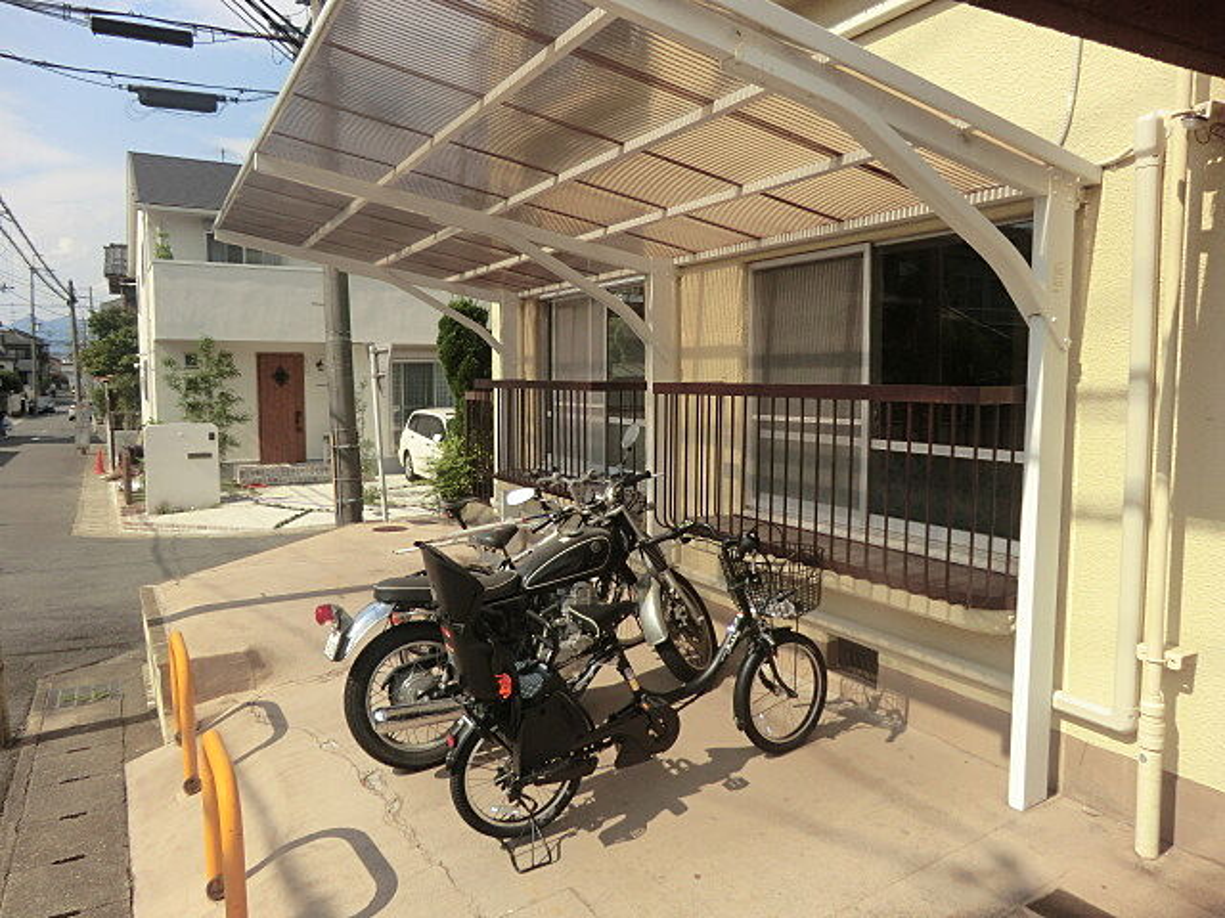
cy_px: 459
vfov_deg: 56.8
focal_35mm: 24
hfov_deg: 71.6
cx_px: 612
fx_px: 849
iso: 80
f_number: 7.5
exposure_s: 1/250
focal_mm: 4.3
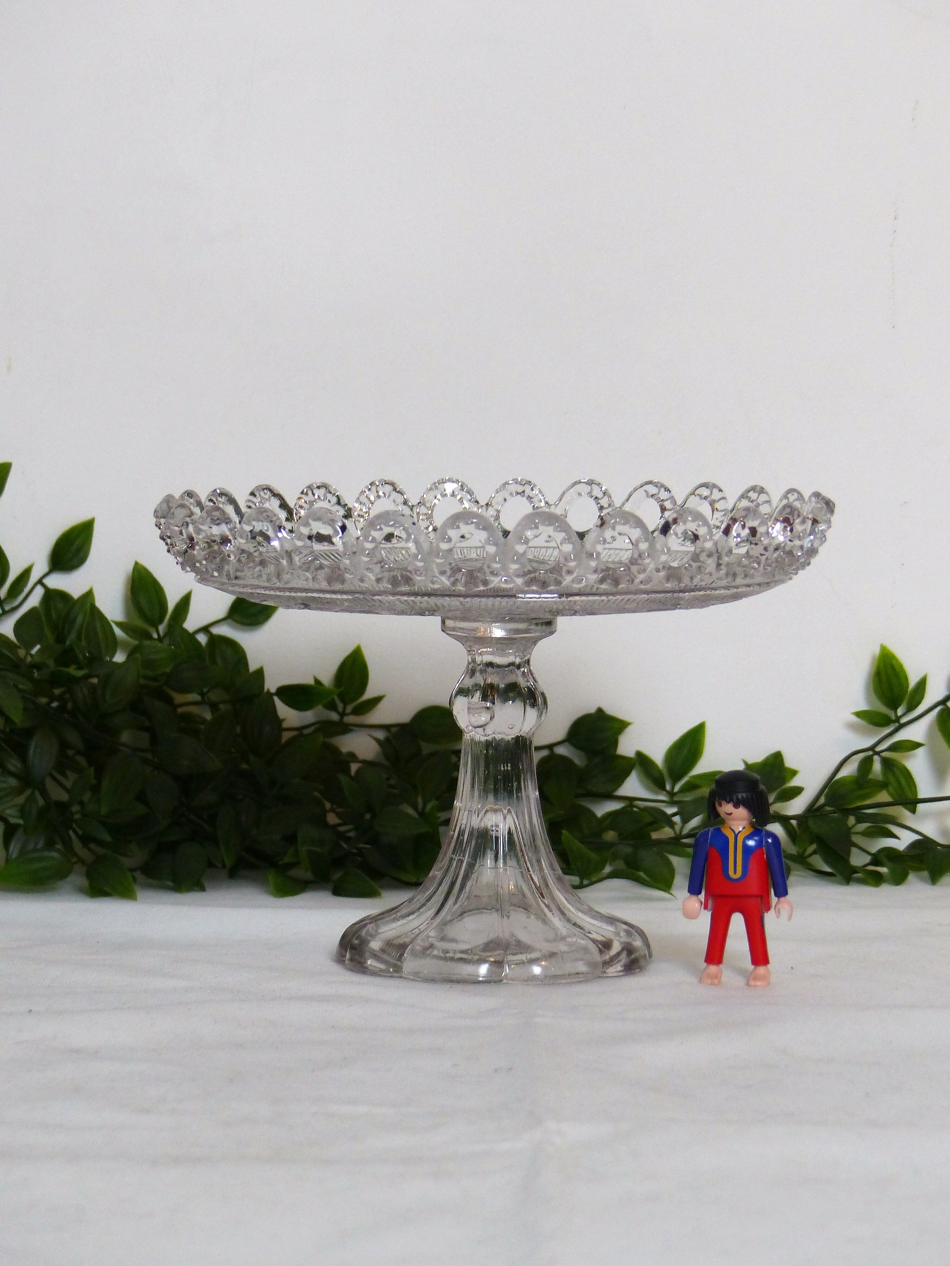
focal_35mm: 110
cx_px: 475
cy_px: 633
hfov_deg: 13.5
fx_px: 4025
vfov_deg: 17.9
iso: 320
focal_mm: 18.3
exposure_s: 1/60
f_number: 2.8
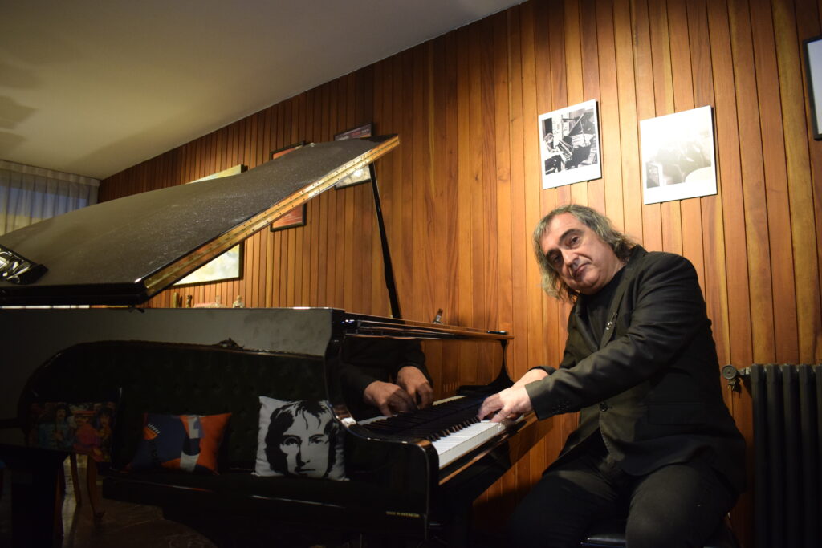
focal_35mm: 27
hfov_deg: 67.4
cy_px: 274
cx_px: 411
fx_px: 617
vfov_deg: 47.9
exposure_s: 1/50
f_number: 3.5
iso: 1600
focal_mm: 18
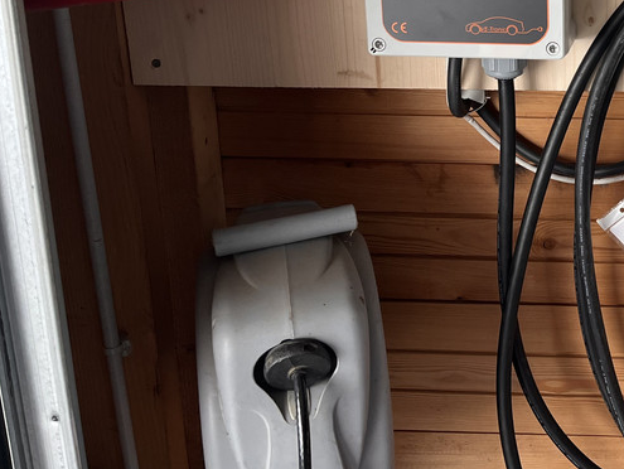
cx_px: 664
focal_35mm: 56
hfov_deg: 31.1
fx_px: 1010
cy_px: 117
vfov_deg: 25.8
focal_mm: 5.1
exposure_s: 1/121
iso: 100
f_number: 1.6
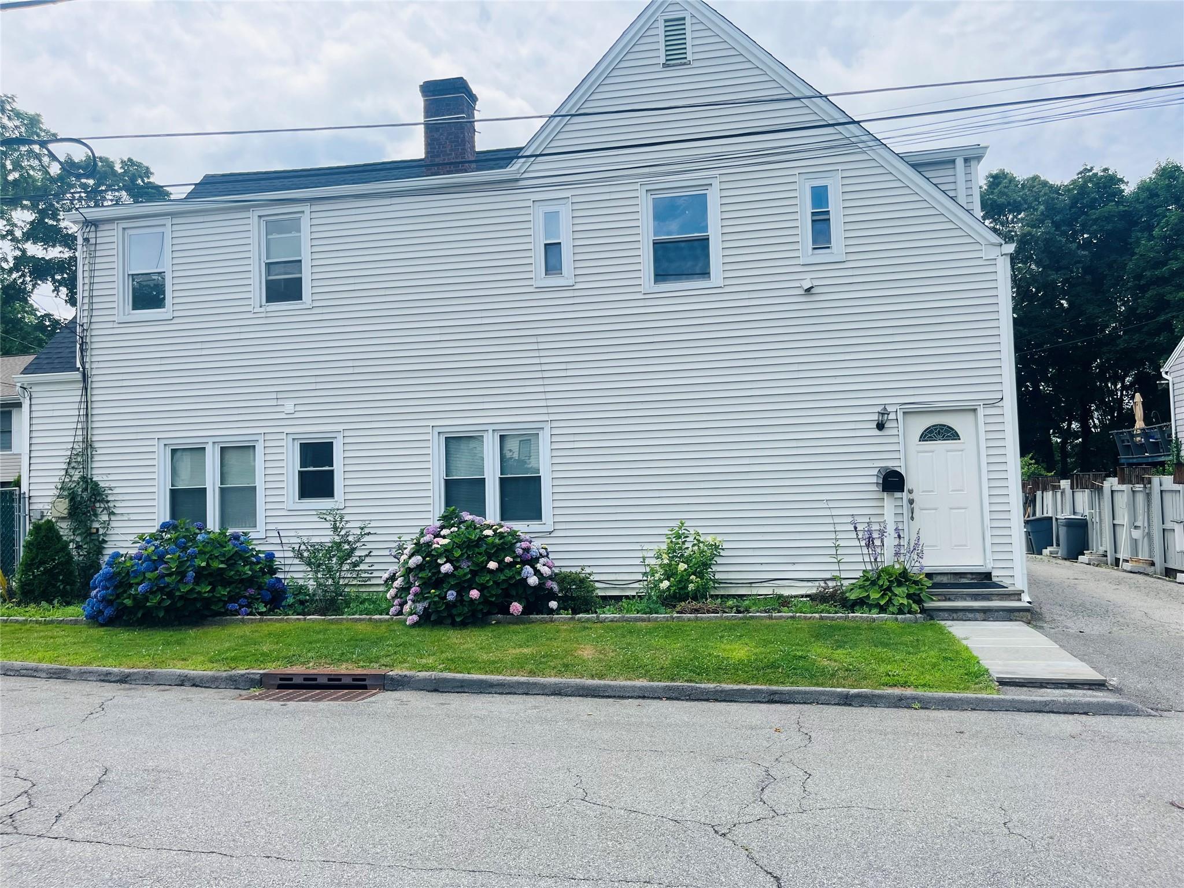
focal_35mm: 26
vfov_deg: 53.1
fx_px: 889
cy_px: 444
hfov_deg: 67.3
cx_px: 592
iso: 50
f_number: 1.6
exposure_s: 1/2899
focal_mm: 5.1
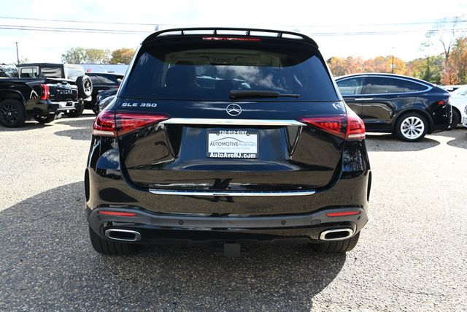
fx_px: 448
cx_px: 234
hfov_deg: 55.1
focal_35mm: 34
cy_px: 156
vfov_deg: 38.4
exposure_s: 1/200
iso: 160
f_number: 5
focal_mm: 34.5
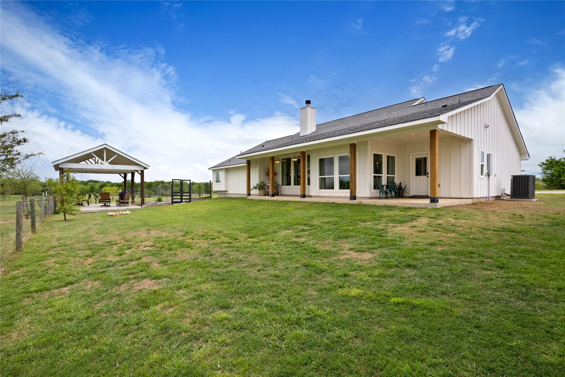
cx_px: 282
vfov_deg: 72.0
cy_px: 188
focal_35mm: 16
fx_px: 259
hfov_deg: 95.0
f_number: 8
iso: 800
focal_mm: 16.5
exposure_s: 1/5000
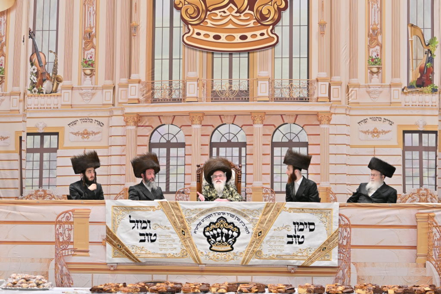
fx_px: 1286
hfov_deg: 19.5
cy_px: 147
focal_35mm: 105
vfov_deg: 13.0
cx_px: 220
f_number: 2.8
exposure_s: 1/250
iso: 160
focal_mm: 70
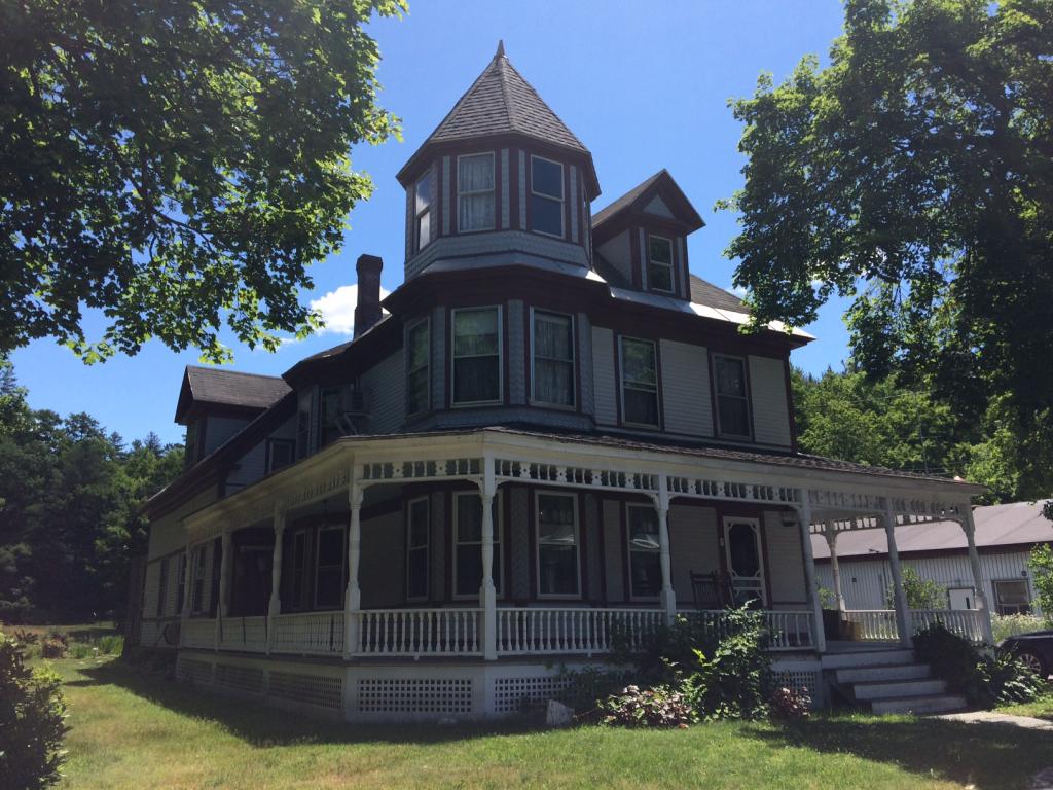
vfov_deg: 48.2
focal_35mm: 29
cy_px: 395
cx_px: 526
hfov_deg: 61.7
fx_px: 882
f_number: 2.2
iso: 32
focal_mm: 4.15
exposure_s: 1/1786
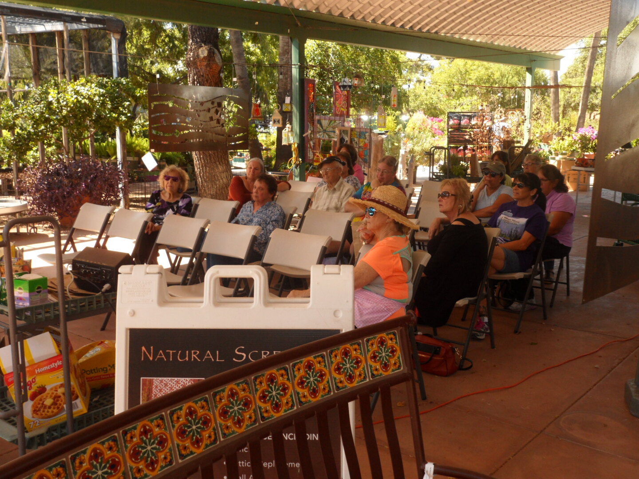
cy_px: 240
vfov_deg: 39.7
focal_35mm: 36
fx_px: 665
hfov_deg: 51.4
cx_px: 320
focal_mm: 6.6
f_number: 3.8
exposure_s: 1/125
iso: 80
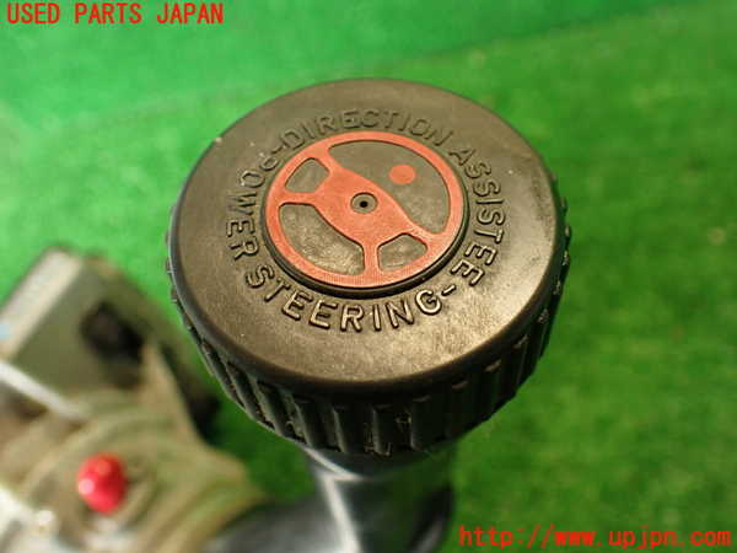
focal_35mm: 32
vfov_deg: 44.2
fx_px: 681
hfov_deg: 56.8
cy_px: 276
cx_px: 368
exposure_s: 1/30
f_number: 2.4
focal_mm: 5.79
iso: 250
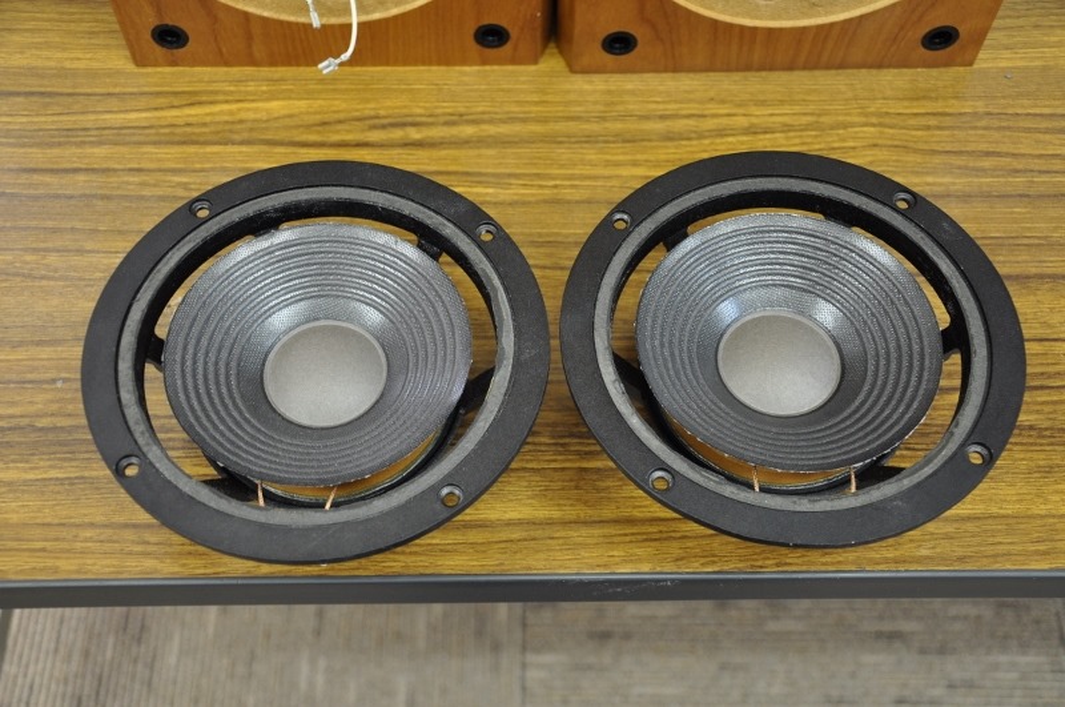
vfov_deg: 29.8
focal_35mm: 45
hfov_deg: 43.7
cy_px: 354
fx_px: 1329
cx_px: 532
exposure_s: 1/15
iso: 500
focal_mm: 30
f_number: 4.2
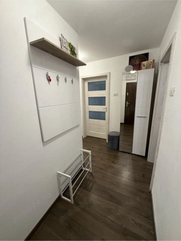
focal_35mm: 14
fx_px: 98
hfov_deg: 85.7
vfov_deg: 102.1
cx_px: 90
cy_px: 120
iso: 200
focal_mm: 2.22
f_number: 2.2
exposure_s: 1/100
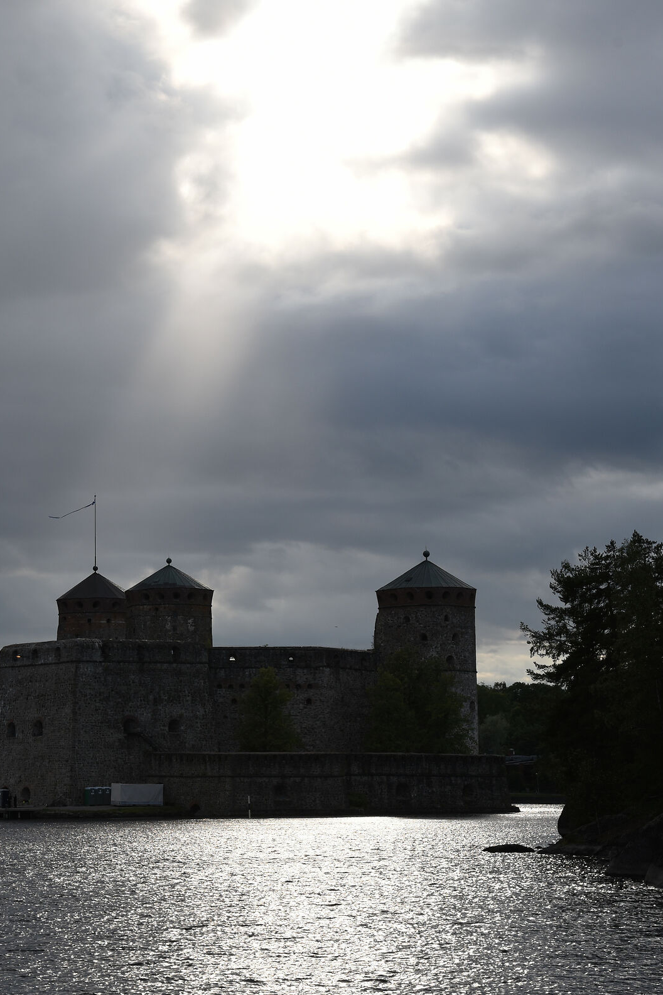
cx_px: 244
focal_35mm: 94
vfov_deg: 21.7
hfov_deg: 14.5
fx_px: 2597
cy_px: 493
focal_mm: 62
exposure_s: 1/400
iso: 200
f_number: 9
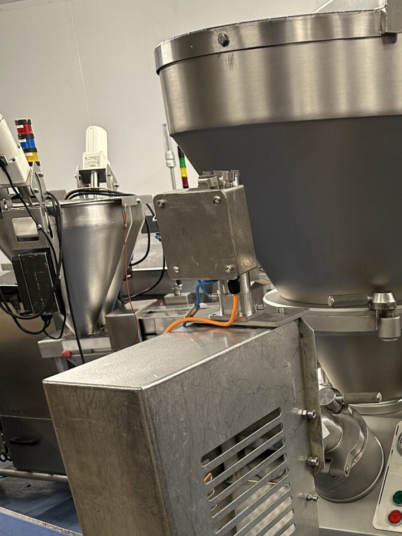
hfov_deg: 29.0
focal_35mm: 48
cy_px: 524
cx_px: 364
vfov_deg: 36.1
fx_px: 743
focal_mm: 6.86
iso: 160
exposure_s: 1/50
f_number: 1.78
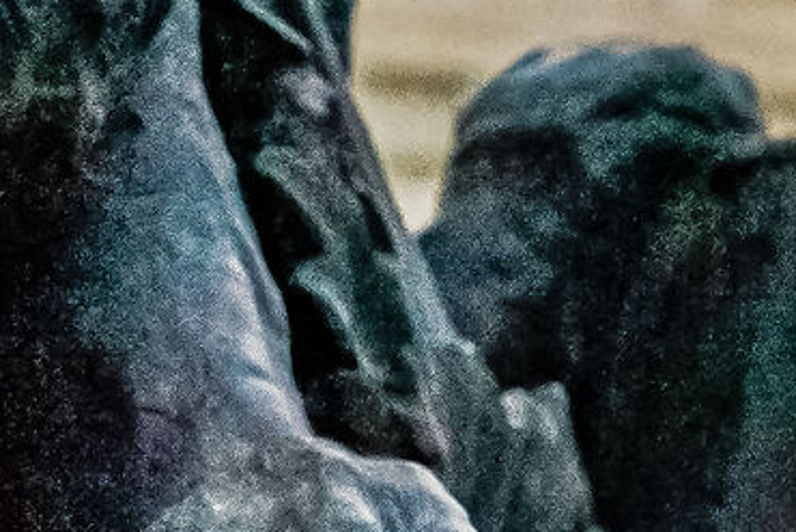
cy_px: -429
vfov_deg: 4.2
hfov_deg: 6.3
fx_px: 7166
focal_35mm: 324
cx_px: 856
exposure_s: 1/500
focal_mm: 50
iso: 6400
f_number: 8
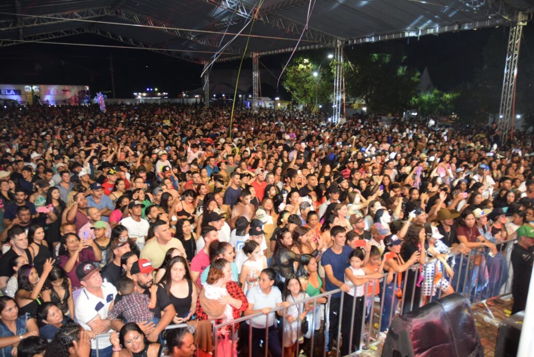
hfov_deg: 67.4
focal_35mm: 27
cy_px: 178
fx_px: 401
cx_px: 267
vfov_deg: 48.0
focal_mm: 18
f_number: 3.5
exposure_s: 1/60
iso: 800
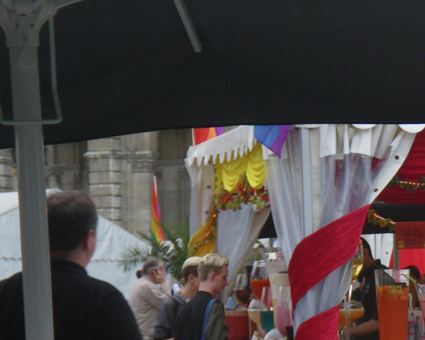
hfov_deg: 12.4
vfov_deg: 10.1
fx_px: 1912
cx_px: 527
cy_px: 243
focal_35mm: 152
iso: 64
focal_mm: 11.1
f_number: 4.6
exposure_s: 1/80
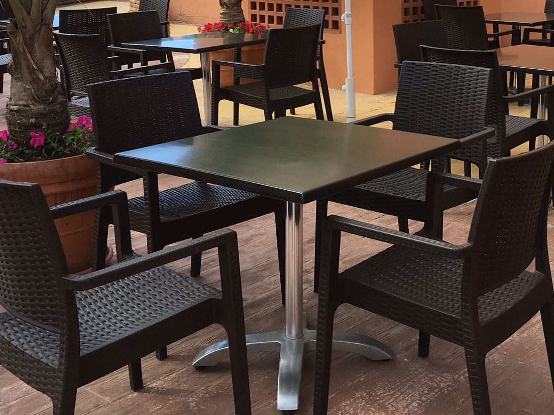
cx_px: 411
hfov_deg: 35.4
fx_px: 848
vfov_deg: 26.7
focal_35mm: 53
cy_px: 52
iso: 25
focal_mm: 4.15
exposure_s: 1/405
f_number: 2.2
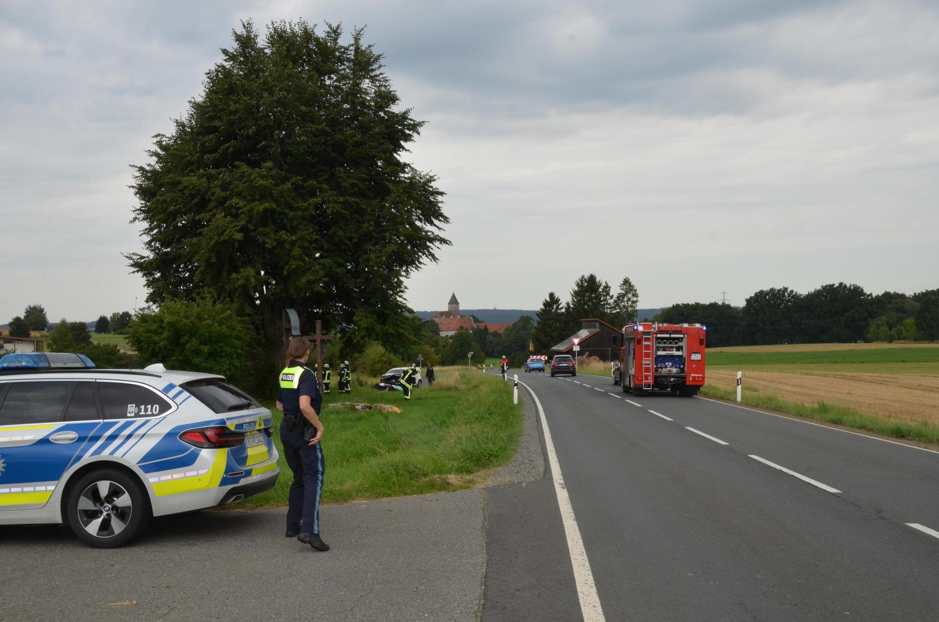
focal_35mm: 39
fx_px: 1015
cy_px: 311
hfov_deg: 49.6
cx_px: 470
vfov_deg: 34.1
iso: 1000
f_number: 18
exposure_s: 1/250
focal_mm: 26
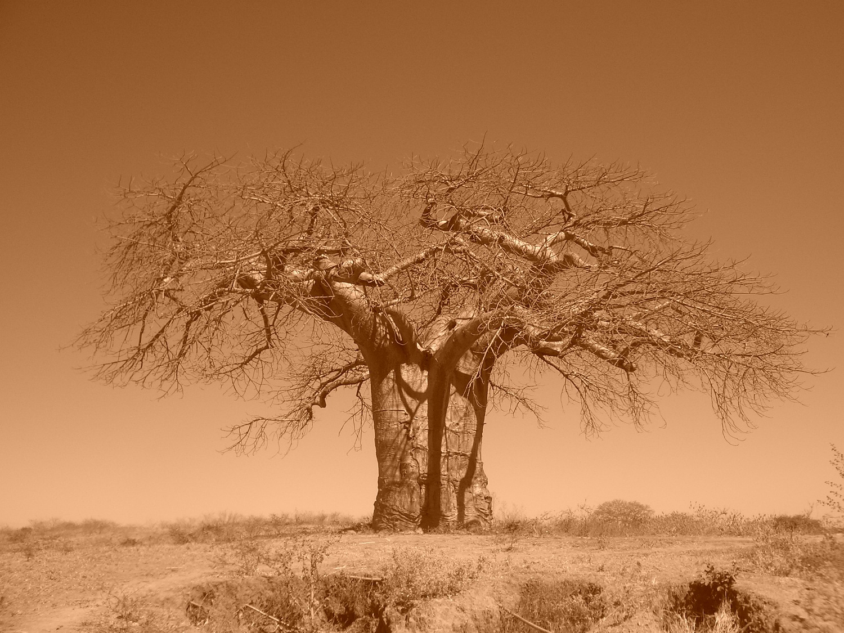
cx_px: 422
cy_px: 316
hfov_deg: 52.6
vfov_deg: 40.7
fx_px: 853
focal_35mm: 35
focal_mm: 5.8
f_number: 4.3
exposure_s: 1/400
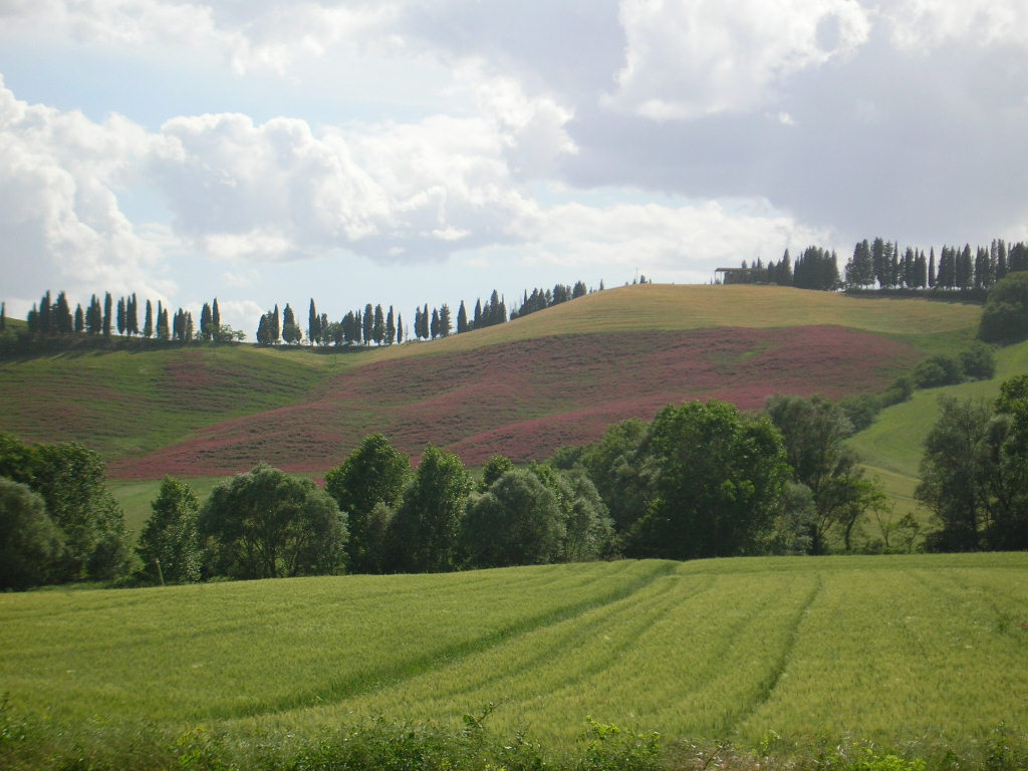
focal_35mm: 105
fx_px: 3118
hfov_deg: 18.7
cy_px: 386
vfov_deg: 14.1
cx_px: 514
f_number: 4.9
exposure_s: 1/430
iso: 50
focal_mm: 17.4
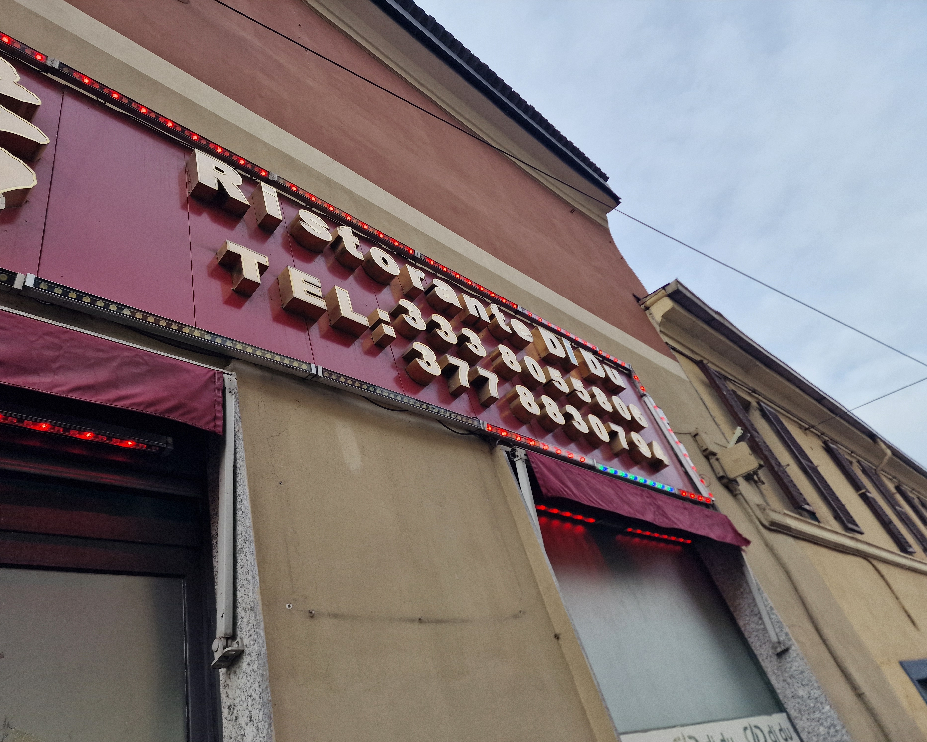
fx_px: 658
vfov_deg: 58.8
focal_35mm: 24
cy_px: 371
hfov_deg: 70.2
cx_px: 441
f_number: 1.8
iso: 50
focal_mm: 6.4
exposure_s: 1/319
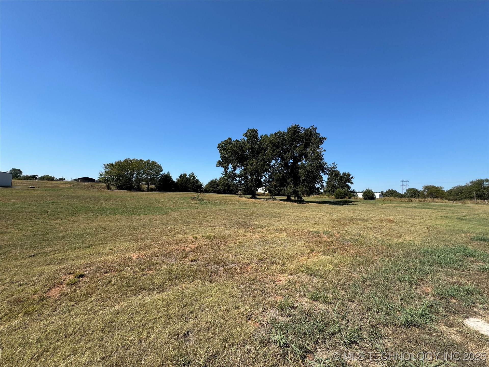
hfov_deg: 102.1
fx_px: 198
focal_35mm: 14
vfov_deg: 85.7
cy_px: 184
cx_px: 244
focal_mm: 2.22
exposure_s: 1/1789
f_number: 2.2
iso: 50
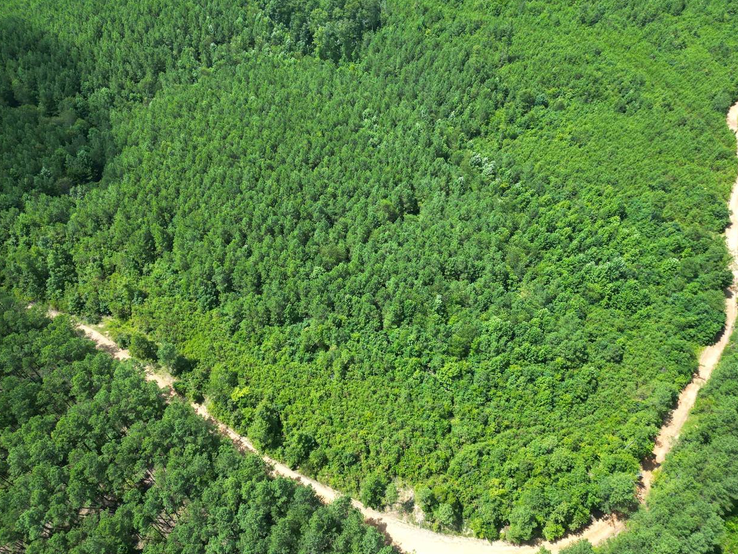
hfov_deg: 69.4
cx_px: 358
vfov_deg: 54.9
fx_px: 533
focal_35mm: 25
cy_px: 273
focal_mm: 6.72
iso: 100
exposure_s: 1/1000
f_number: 1.7
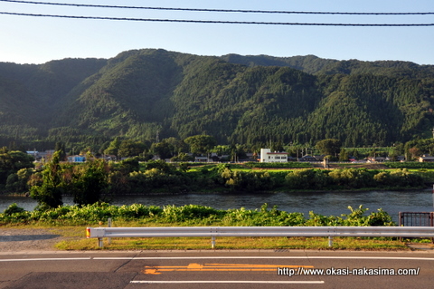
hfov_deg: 49.6
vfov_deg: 34.1
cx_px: 217
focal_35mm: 39
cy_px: 144
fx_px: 470
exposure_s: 1/1000
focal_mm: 26
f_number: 6.3
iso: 500
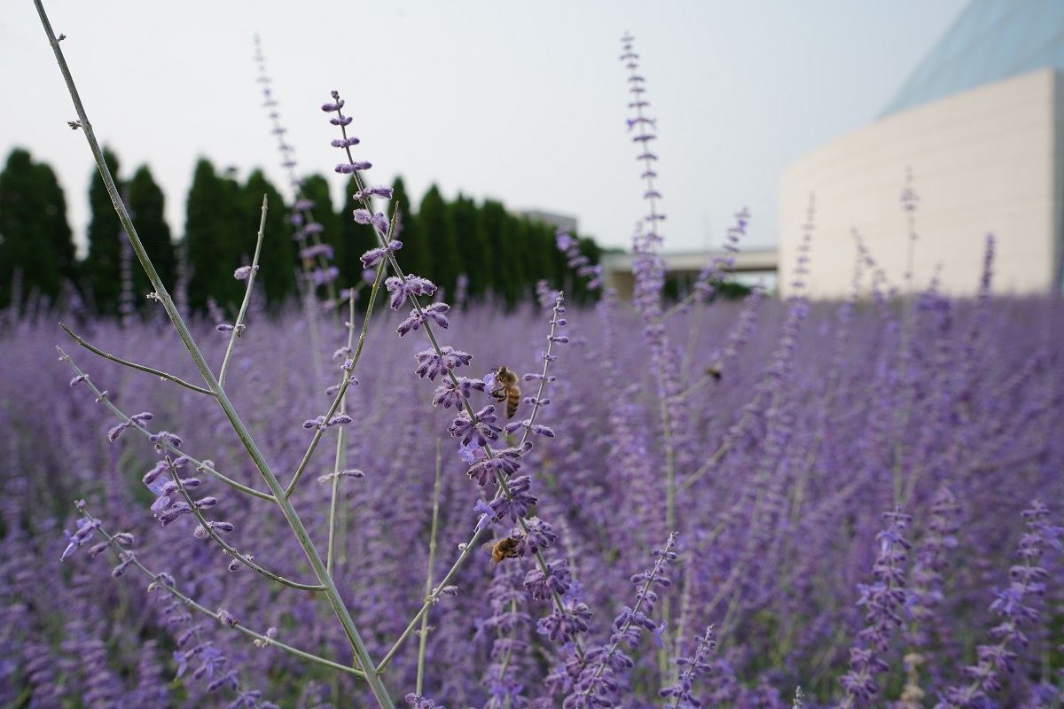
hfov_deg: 61.9
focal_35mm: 30
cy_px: 354
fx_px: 887
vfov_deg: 43.6
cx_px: 532
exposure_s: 1/160
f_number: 10
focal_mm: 30
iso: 100
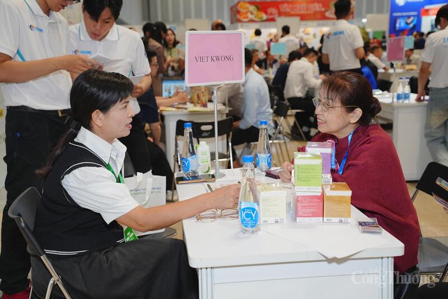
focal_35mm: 45
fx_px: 560
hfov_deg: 43.6
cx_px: 224
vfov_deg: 29.9
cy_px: 150
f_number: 4.5
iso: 1600
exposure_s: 1/125
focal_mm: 45
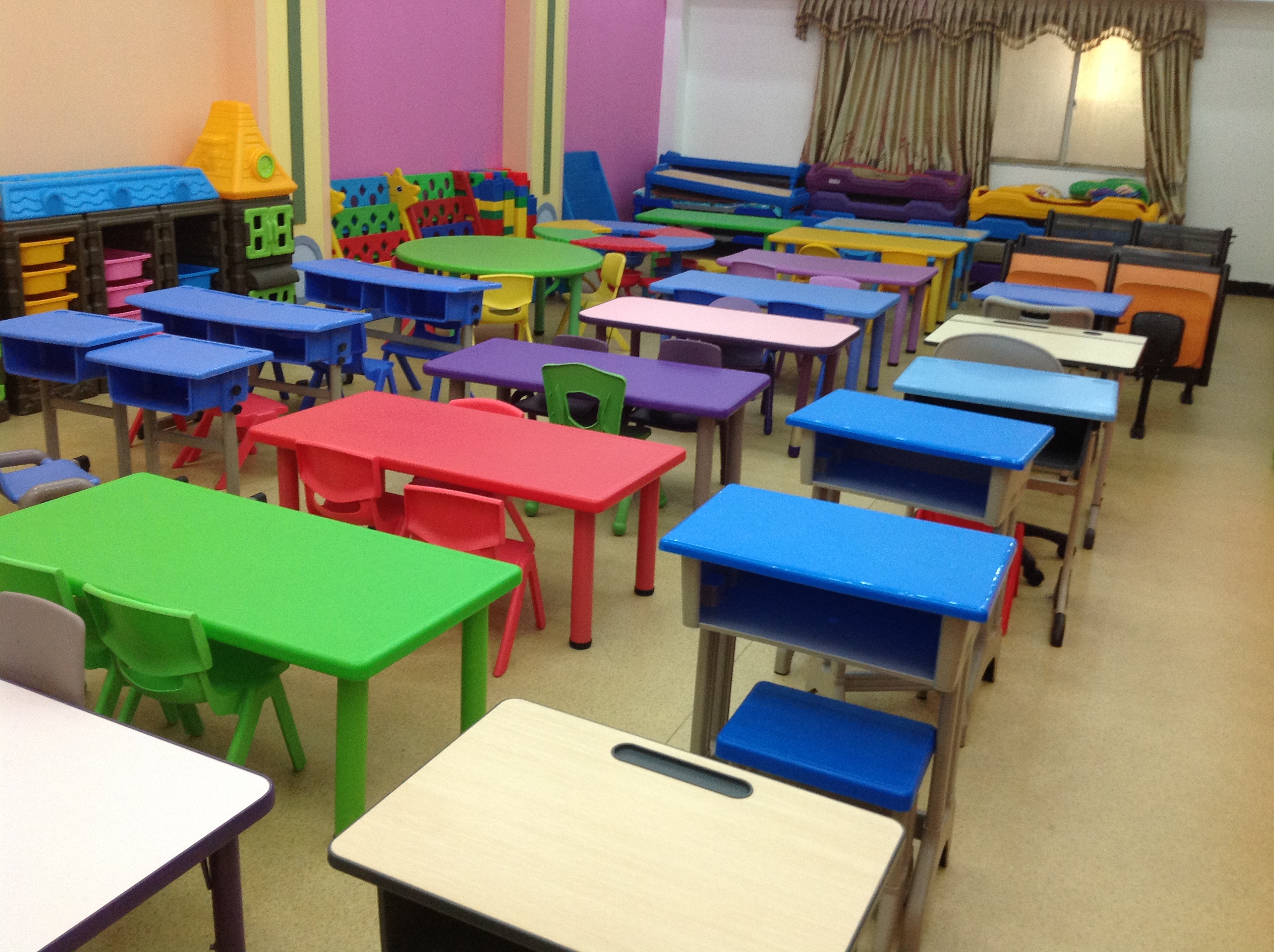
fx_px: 1286
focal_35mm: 35
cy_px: 476
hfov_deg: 52.7
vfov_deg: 40.6
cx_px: 637
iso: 125
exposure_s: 1/15
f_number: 2.4
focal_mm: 4.28
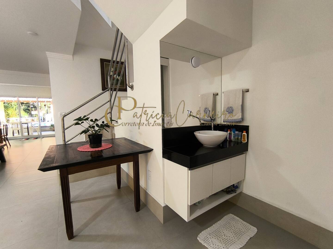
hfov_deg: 94.5
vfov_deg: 78.1
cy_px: 124
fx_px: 154
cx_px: 166
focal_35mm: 16
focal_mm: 1.65
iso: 160
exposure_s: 1/60
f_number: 2.2
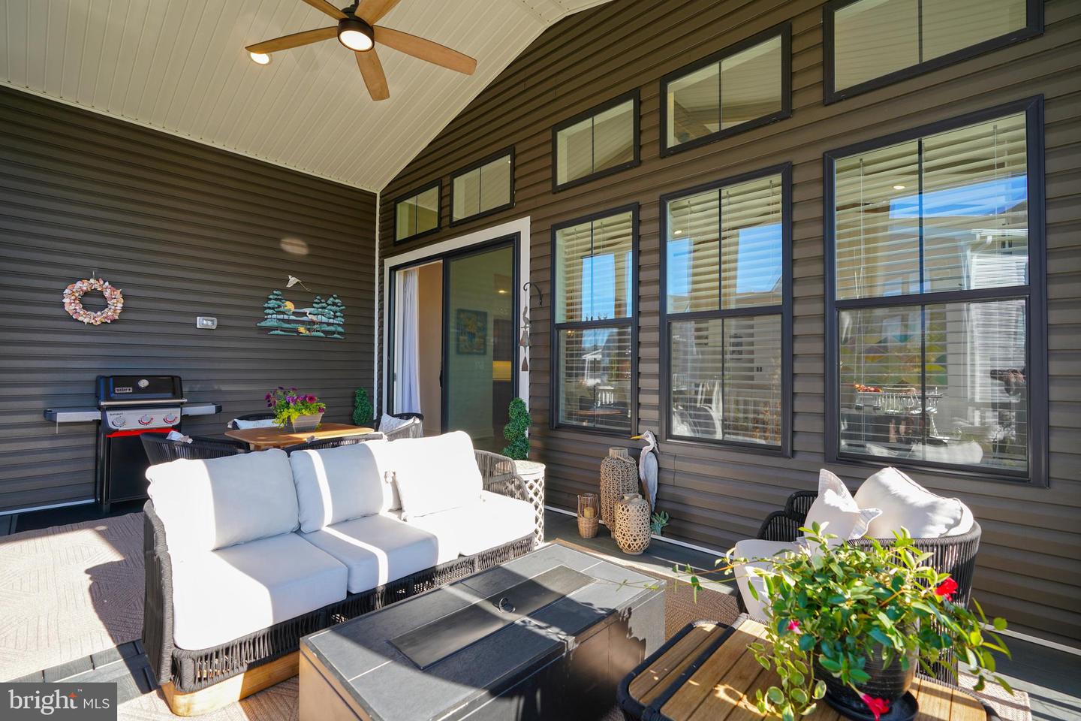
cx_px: 540
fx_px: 480
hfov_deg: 96.7
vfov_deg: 73.7
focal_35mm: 16
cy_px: 360
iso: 100
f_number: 4.5
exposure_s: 1/80
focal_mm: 16
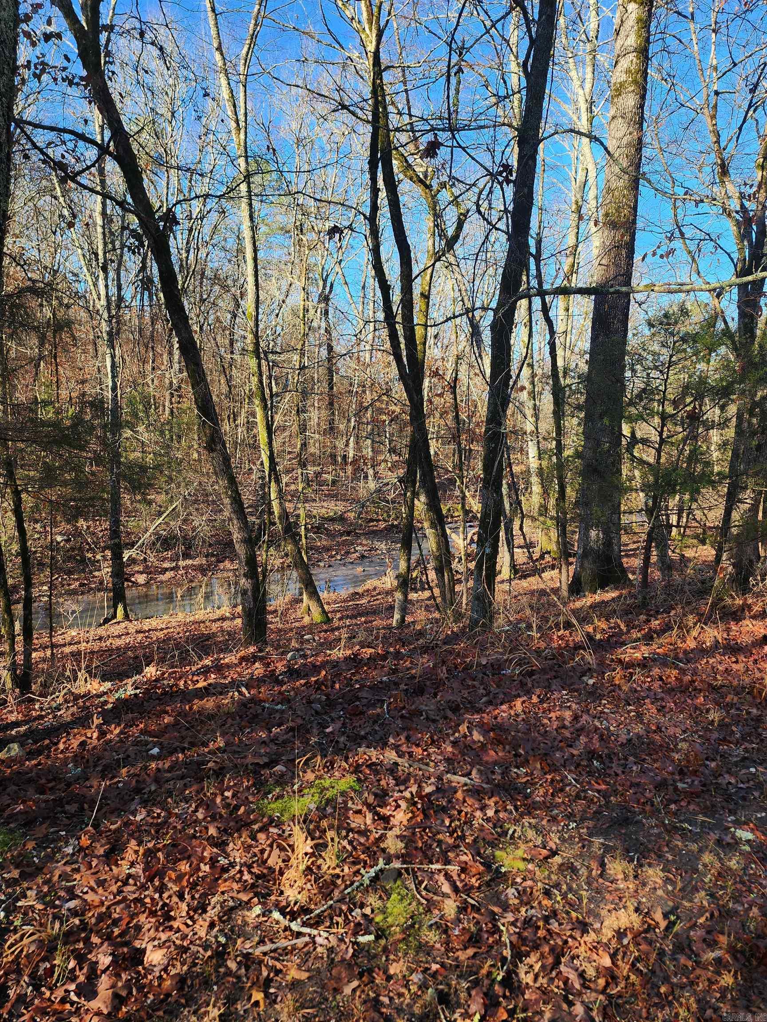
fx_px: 679
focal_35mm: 23
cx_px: 384
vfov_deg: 73.9
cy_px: 511
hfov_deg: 58.9
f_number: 1.8
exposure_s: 1/180
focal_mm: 6.4
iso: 16
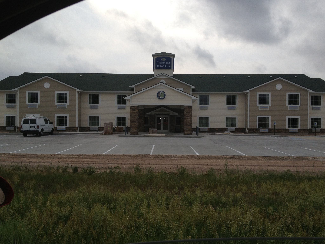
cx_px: 162
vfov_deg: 40.7
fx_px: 329
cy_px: 122
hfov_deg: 52.6
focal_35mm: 35
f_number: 2.4
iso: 50
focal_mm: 4.28
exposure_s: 1/1577
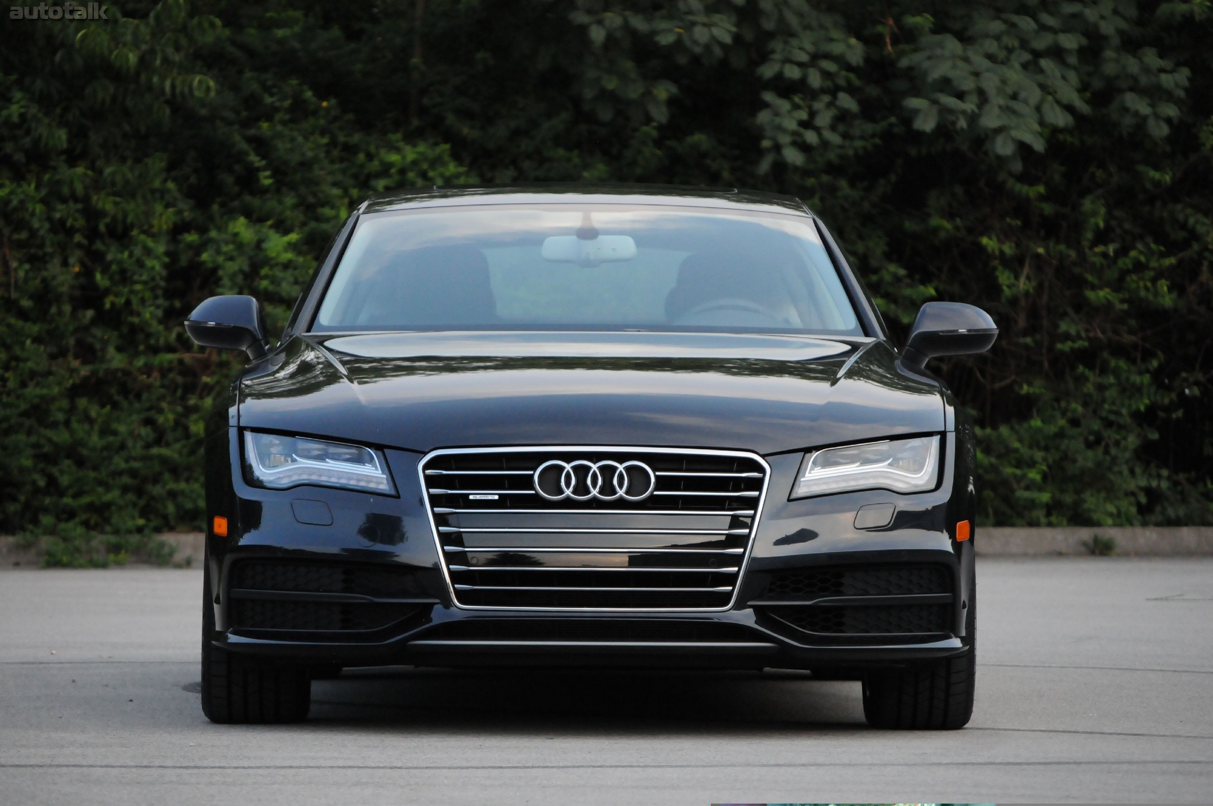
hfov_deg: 11.4
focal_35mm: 180
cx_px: 606
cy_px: 403
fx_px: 6058
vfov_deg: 7.6
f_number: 5.6
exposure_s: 1/200
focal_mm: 120
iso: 2000
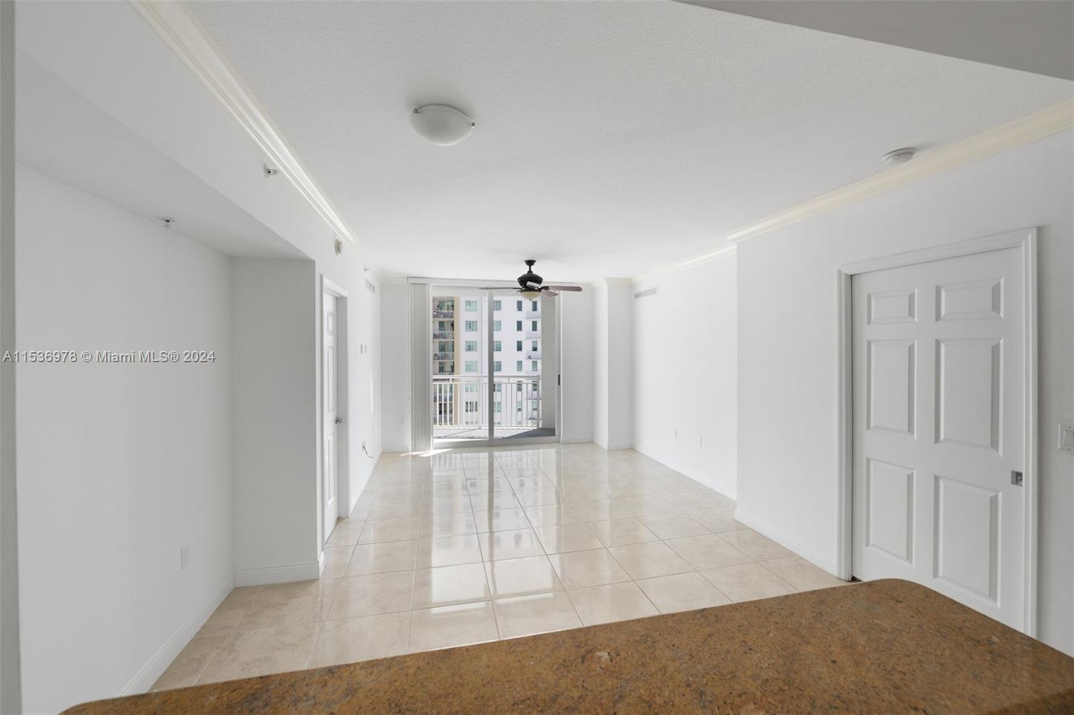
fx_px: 418
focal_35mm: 14
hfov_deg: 104.3
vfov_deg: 81.2
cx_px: 537
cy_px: 358
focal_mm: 14
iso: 250
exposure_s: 1/13
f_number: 7.1
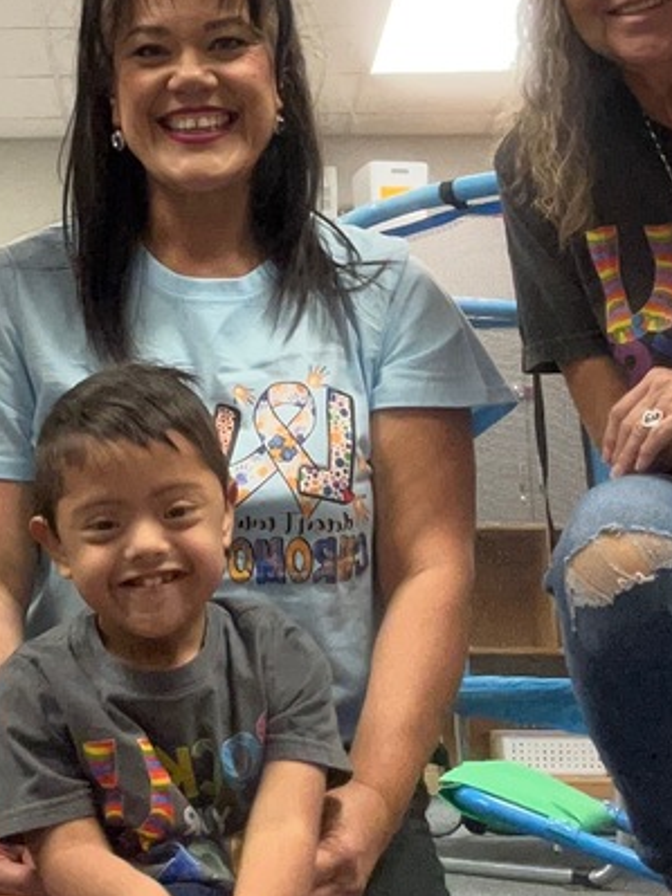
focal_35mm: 77
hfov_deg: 19.0
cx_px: 157
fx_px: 1994
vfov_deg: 24.7
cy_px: 115
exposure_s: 1/60
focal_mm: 2.69
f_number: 1.9
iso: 250
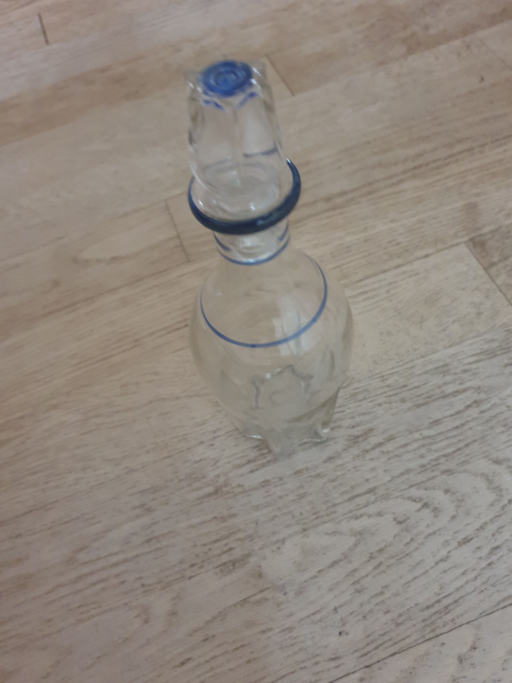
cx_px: 260
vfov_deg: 65.3
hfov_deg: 51.3
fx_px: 532
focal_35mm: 27
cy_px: 349
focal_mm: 4.3
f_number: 1.5
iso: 250
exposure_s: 1/15
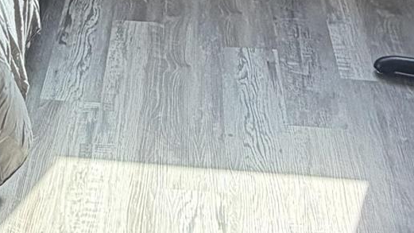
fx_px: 988
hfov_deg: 23.2
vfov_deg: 12.1
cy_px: -220
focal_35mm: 90
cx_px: 65
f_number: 2.2
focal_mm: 2.22
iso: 50
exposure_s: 1/193
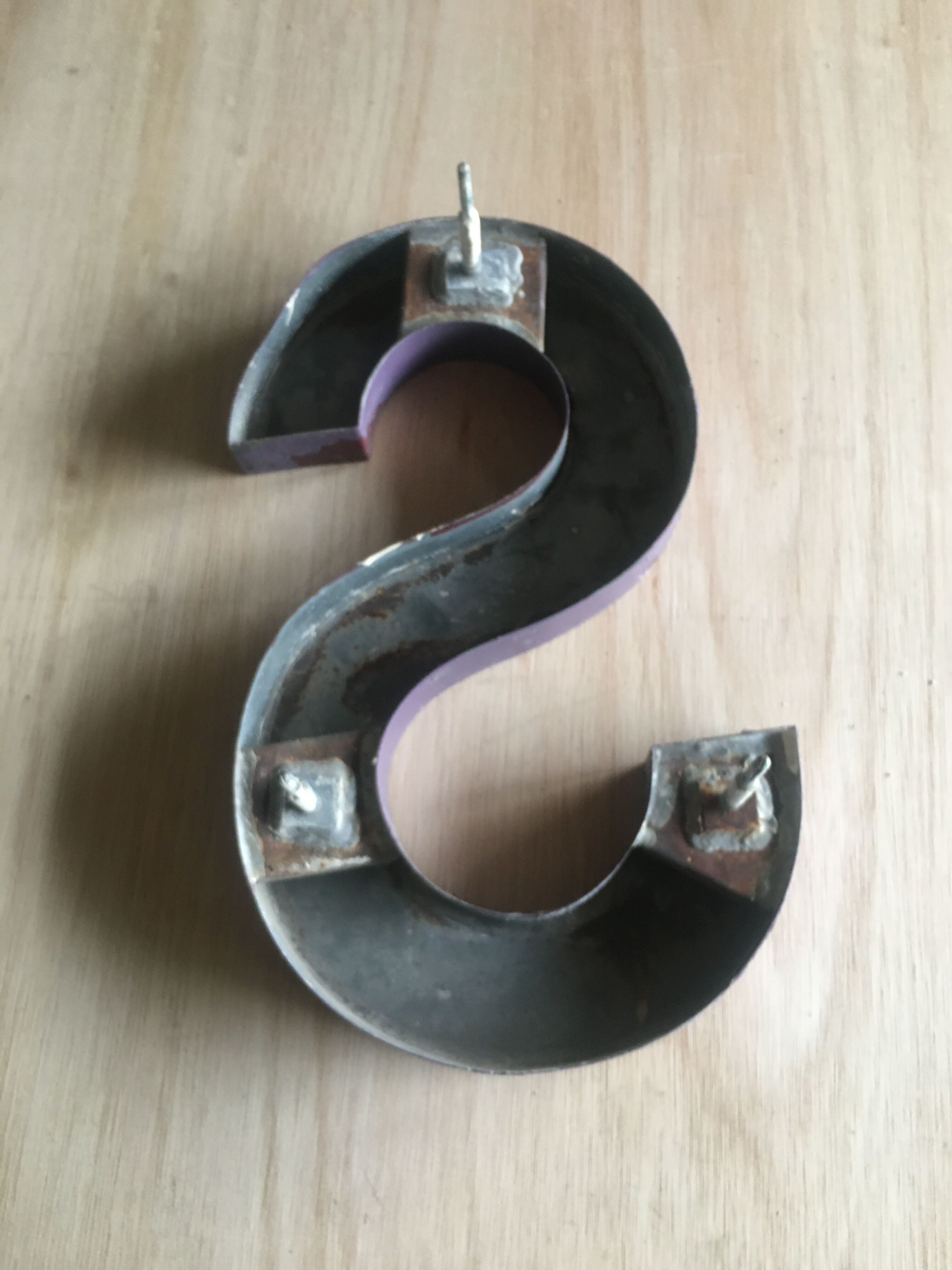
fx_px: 1063
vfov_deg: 61.7
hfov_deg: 48.2
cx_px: 476
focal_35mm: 29
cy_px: 635
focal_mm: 4.15
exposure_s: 1/33
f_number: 2.2
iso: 125
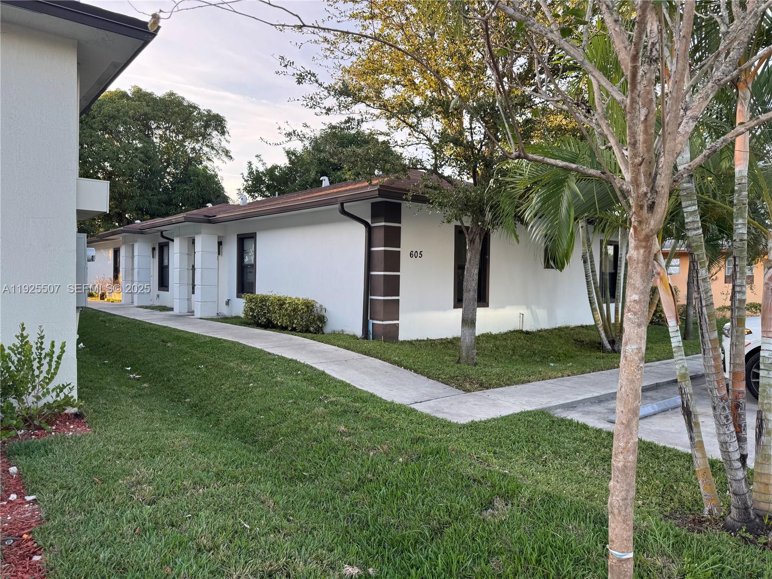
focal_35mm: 24
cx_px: 386
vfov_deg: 56.8
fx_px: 535
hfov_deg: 71.6
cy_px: 290
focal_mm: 6.76
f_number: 1.78
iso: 80
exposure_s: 1/328
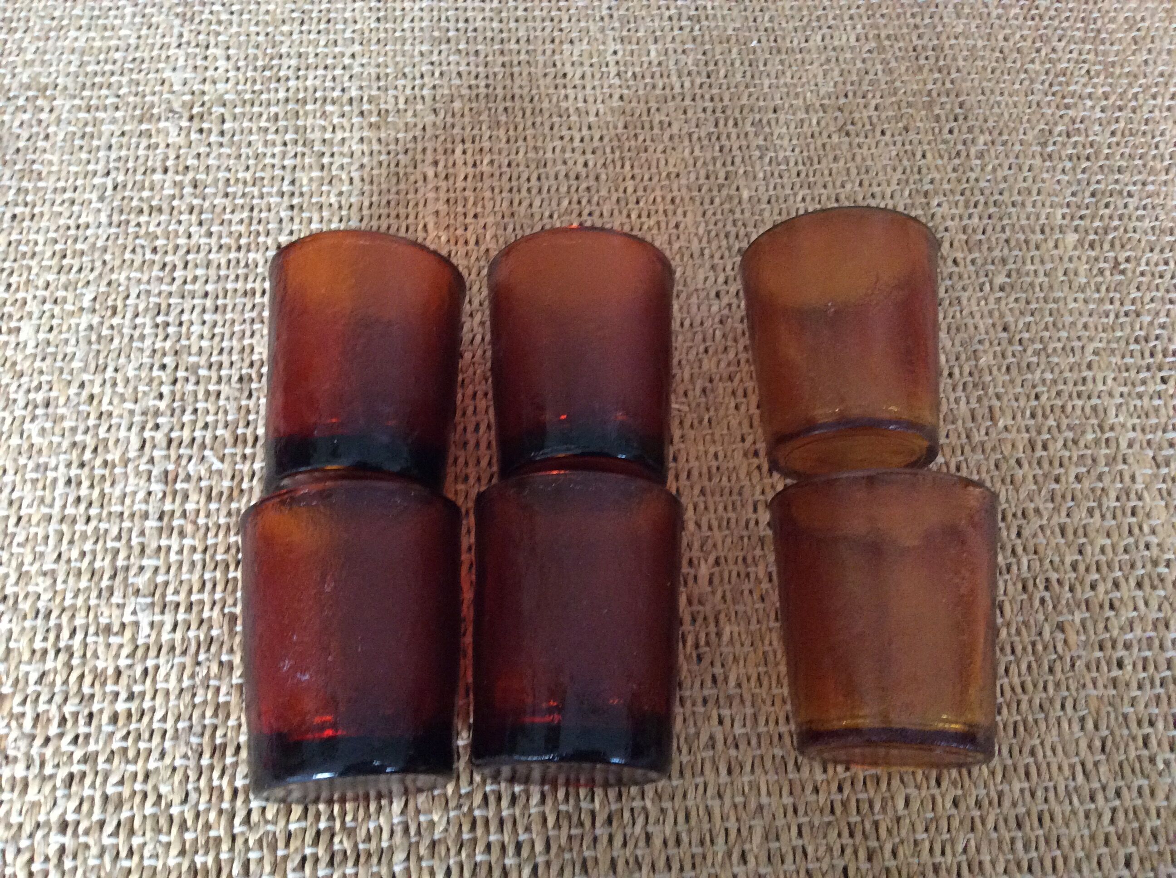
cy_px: 439
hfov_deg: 56.9
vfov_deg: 44.1
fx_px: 1086
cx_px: 588
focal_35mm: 32
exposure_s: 1/17
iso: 250
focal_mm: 3.3
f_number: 2.4
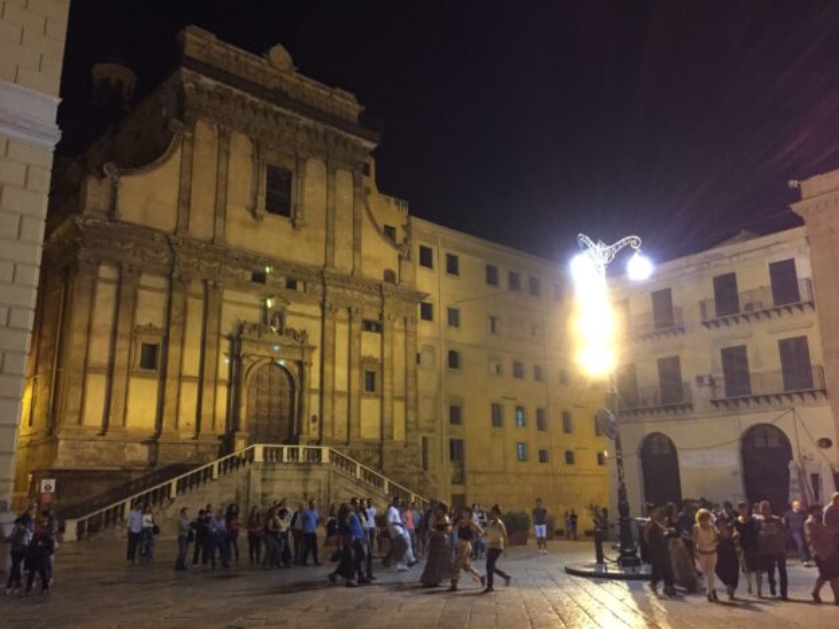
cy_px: 314
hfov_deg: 61.7
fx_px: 703
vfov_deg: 48.2
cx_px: 420
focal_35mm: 29
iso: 320
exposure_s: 1/17
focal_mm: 4.15
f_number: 2.2
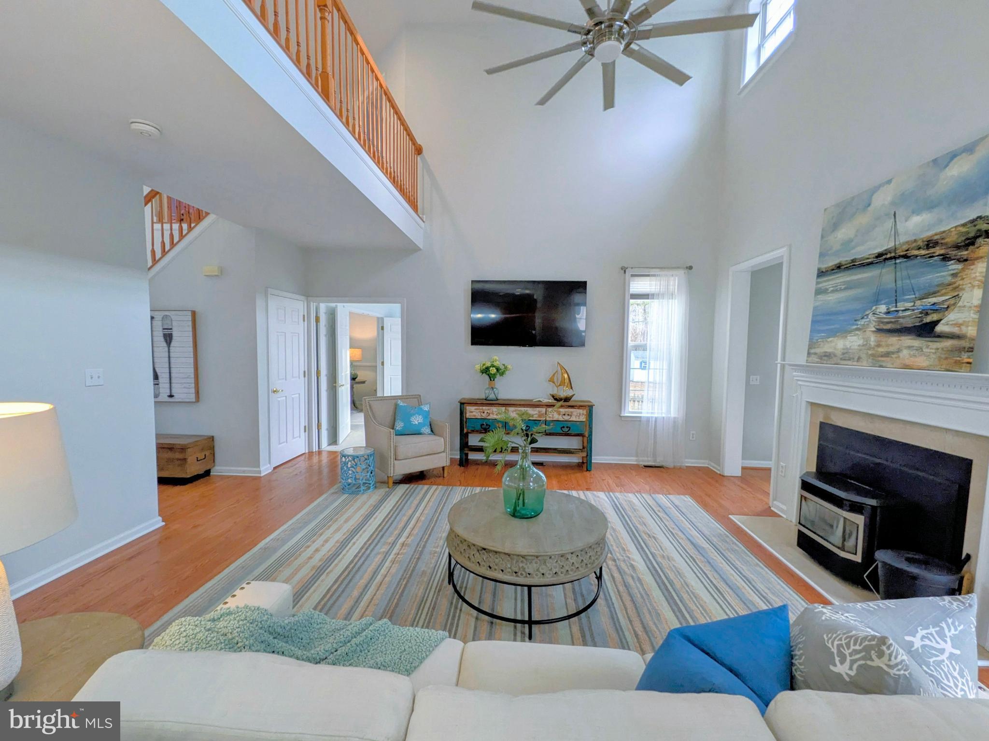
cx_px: 494
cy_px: 370
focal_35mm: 14
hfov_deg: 102.1
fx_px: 400
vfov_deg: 85.7
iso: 182
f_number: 2.2
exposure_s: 1/120
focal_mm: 1.85
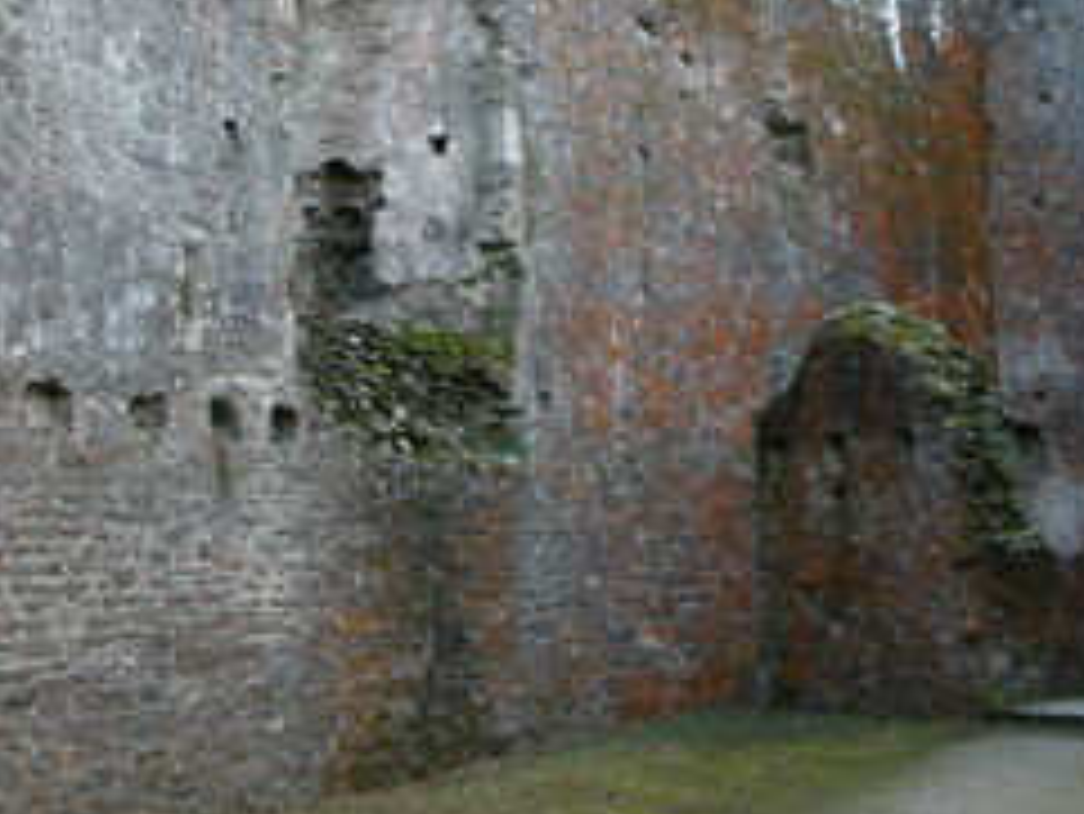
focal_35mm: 58
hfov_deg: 33.2
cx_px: 571
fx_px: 1817
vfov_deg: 25.1
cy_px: 274
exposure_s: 1/56.5
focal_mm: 8.9
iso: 100
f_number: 3.2
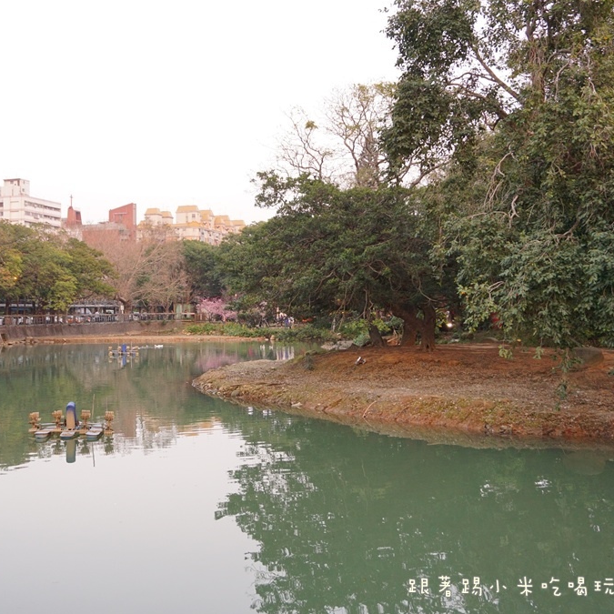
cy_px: 304
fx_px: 816
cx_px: 221
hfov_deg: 40.9
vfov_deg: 41.3
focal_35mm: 41
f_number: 4
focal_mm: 21
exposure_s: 1/60
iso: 320
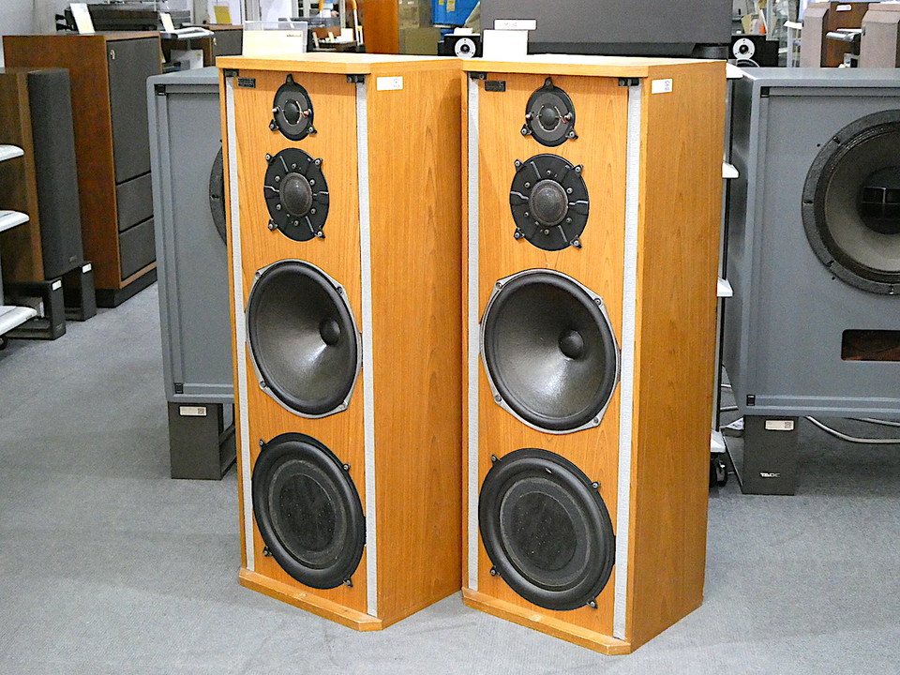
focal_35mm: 50
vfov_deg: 29.1
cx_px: 450
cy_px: 338
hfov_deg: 38.2
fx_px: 1300
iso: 1600
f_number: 4.1
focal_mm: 9
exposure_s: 1/40
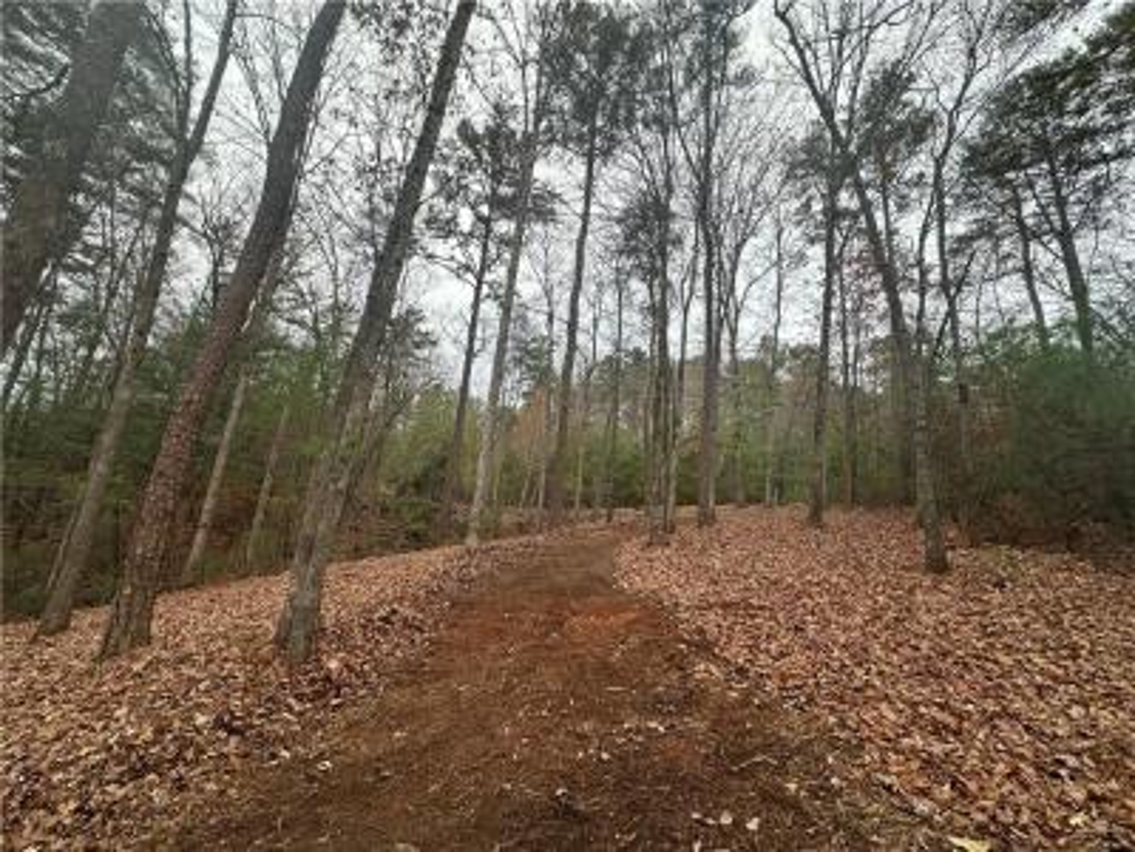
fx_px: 459
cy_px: 426
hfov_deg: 102.1
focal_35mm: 14
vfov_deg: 85.7
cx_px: 568
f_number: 2.2
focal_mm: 2.22
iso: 40
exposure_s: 1/385
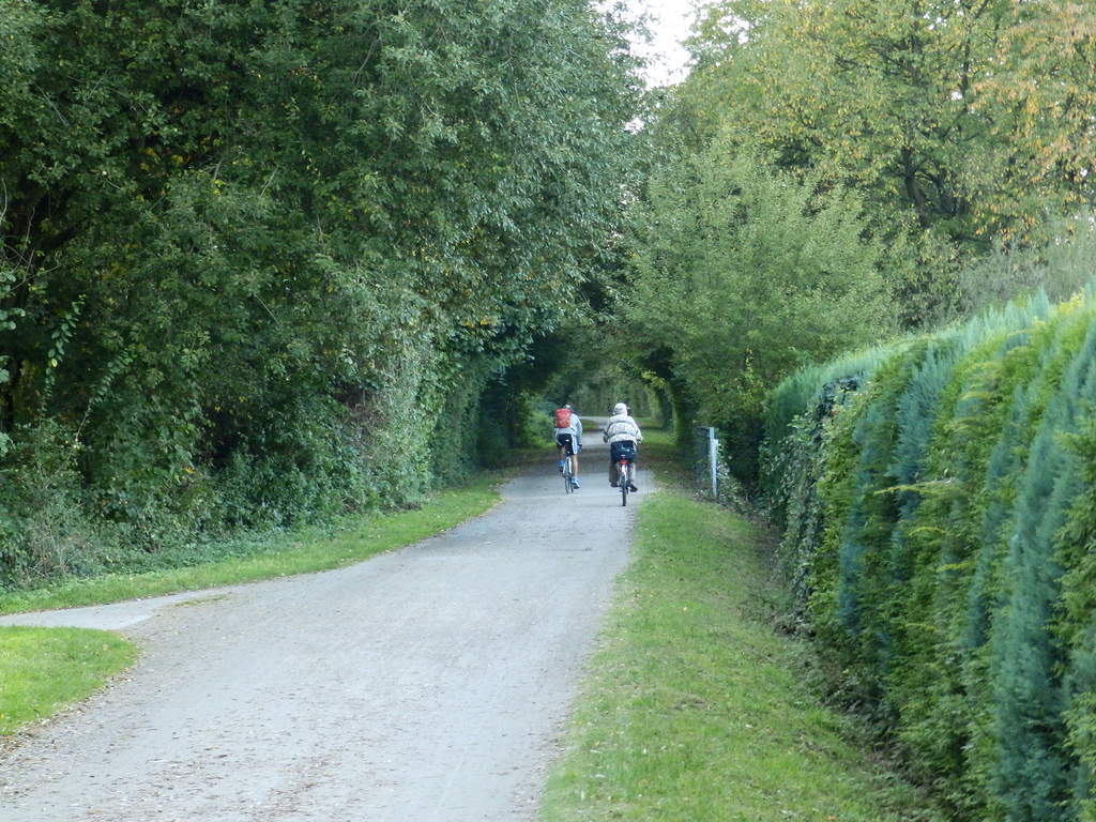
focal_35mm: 100
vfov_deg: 14.8
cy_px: 411
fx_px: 3166
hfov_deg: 19.6
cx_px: 548
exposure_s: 1/50
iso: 500
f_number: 4.6
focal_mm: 17.9
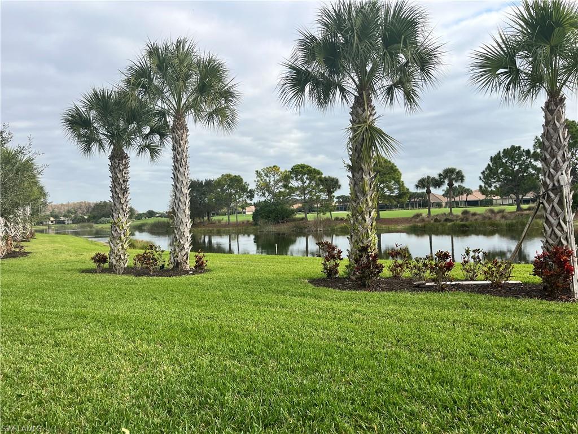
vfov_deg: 53.1
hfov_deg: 67.3
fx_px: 434
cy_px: 217
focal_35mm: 26
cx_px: 289
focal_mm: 5.1
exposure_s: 1/2571
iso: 50
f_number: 1.6
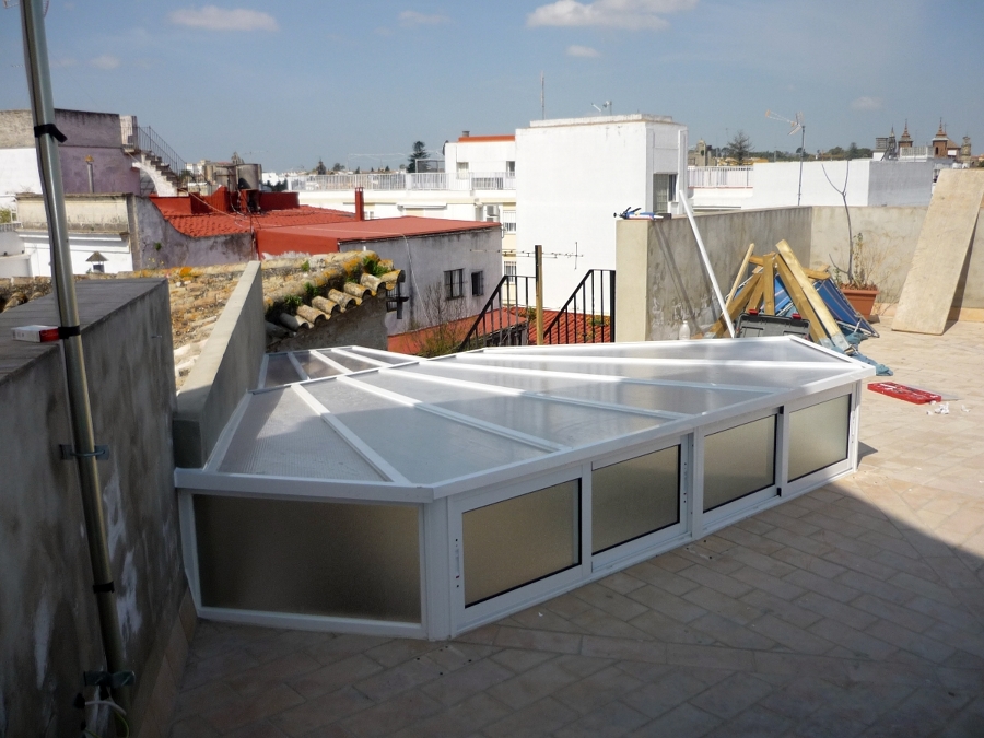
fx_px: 938
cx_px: 492
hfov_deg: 55.4
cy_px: 369
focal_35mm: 33
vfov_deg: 42.9
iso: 100
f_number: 8
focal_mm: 5.5
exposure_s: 1/250
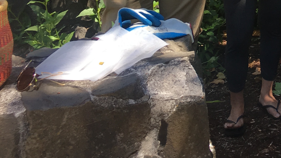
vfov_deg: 12.1
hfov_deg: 20.4
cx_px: 398
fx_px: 685
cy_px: -121
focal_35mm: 92
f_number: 2.2
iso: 25
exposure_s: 1/267
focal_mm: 4.15
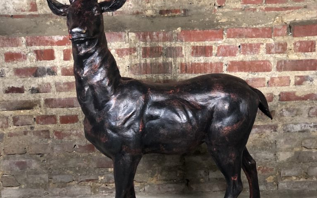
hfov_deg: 27.8
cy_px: 105
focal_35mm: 74
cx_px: 159
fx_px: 639
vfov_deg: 17.6
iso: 160
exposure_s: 1/25
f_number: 2.4
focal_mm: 6
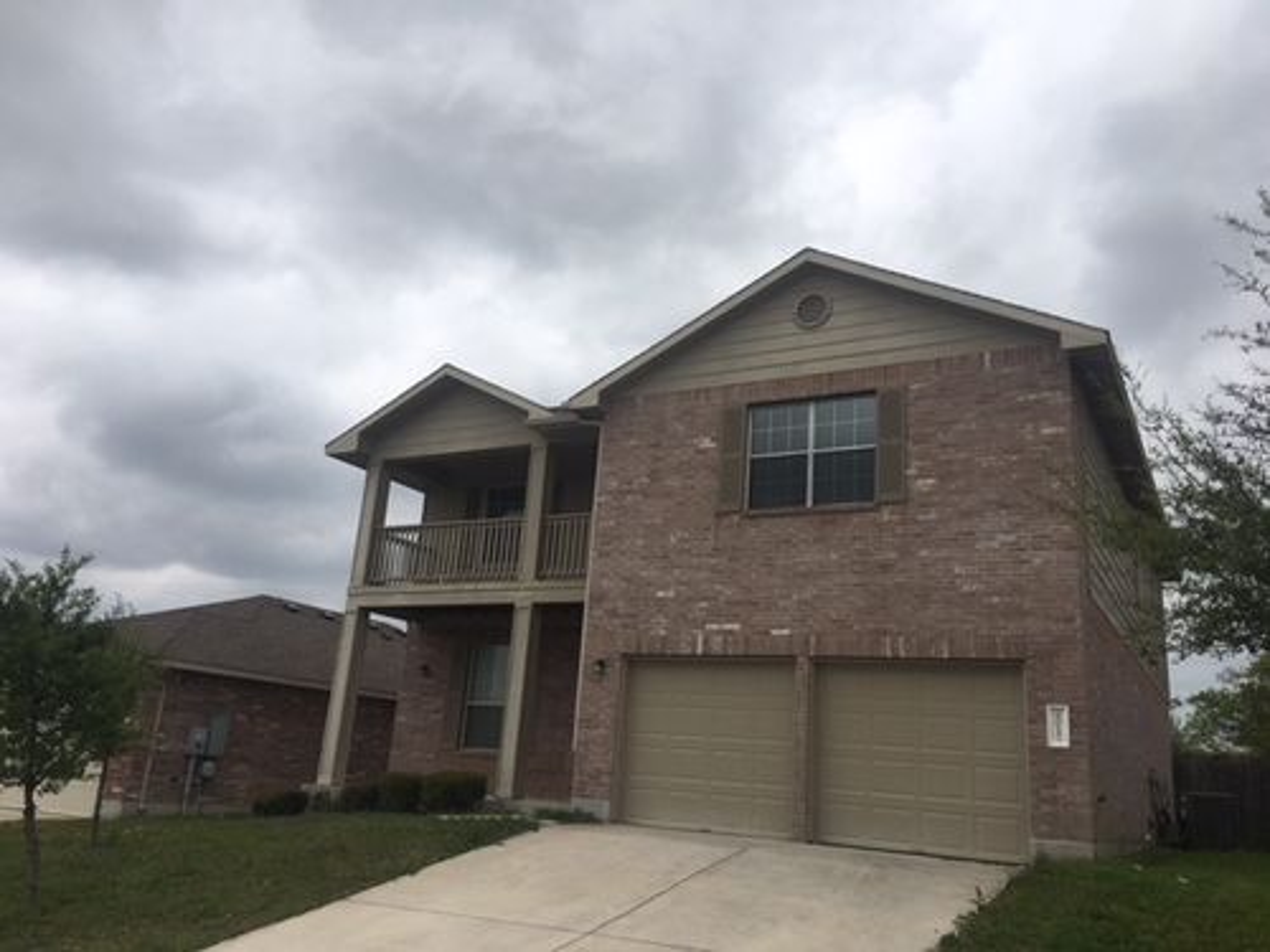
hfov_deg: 61.7
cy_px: 476
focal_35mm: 29
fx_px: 1064
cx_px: 635
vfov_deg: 48.2
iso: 25
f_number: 2.2
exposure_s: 1/2137
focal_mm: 4.15
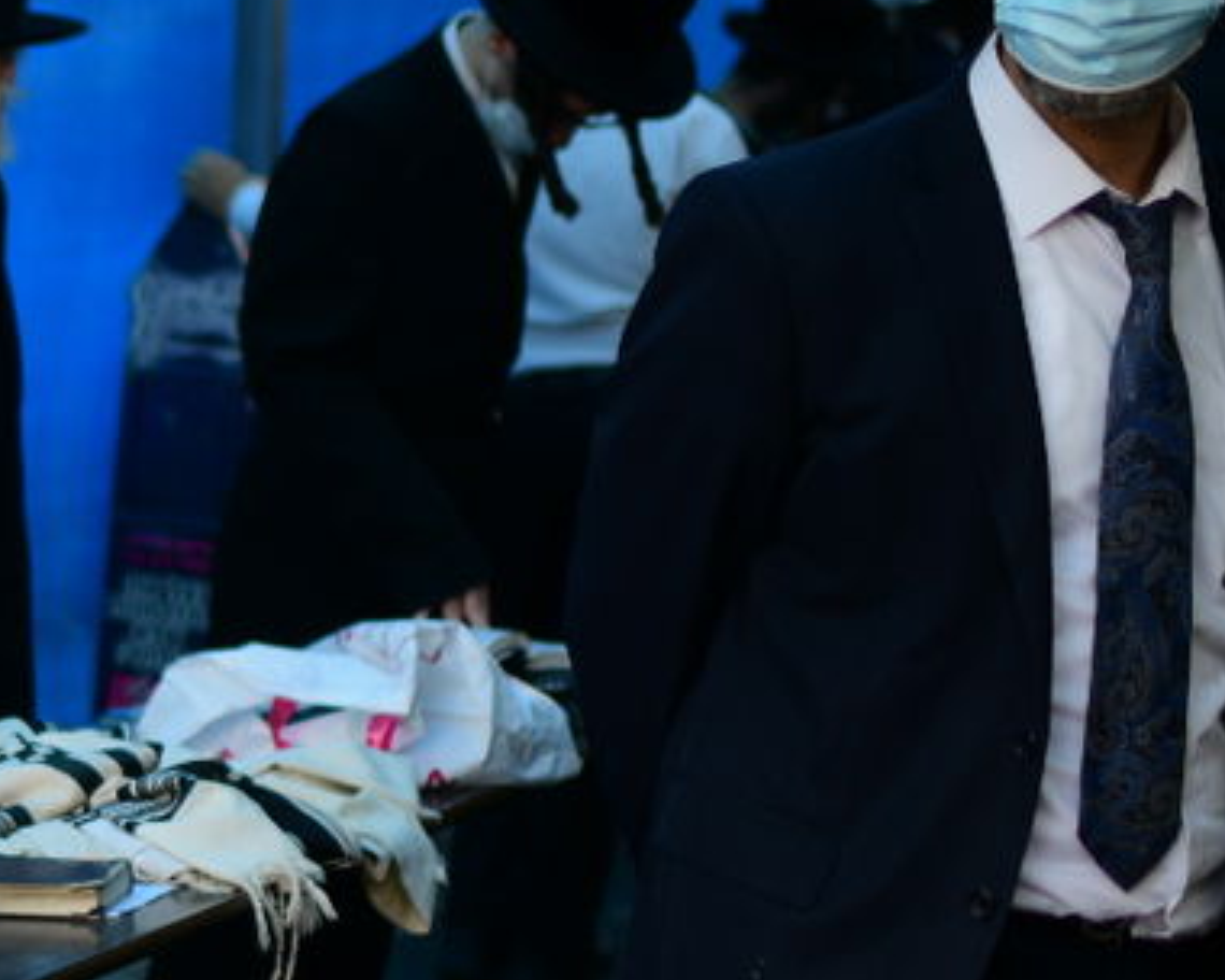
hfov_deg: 14.4
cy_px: 730
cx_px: -822
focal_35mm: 121
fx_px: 4387
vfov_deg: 12.7
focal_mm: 35
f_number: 1.4
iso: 100
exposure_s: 1/250
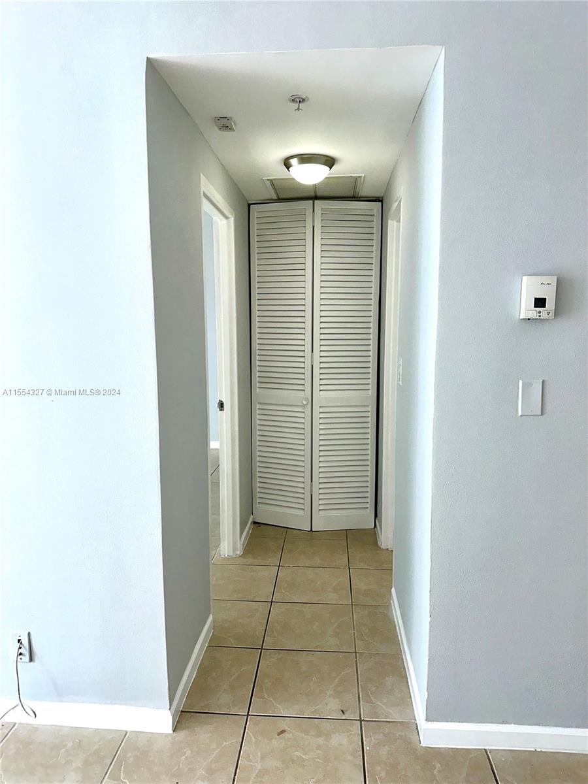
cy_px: 392
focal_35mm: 24
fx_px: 544
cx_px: 294
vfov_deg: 71.6
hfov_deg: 56.8
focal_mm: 6.86
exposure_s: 1/484
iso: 50
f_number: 1.78
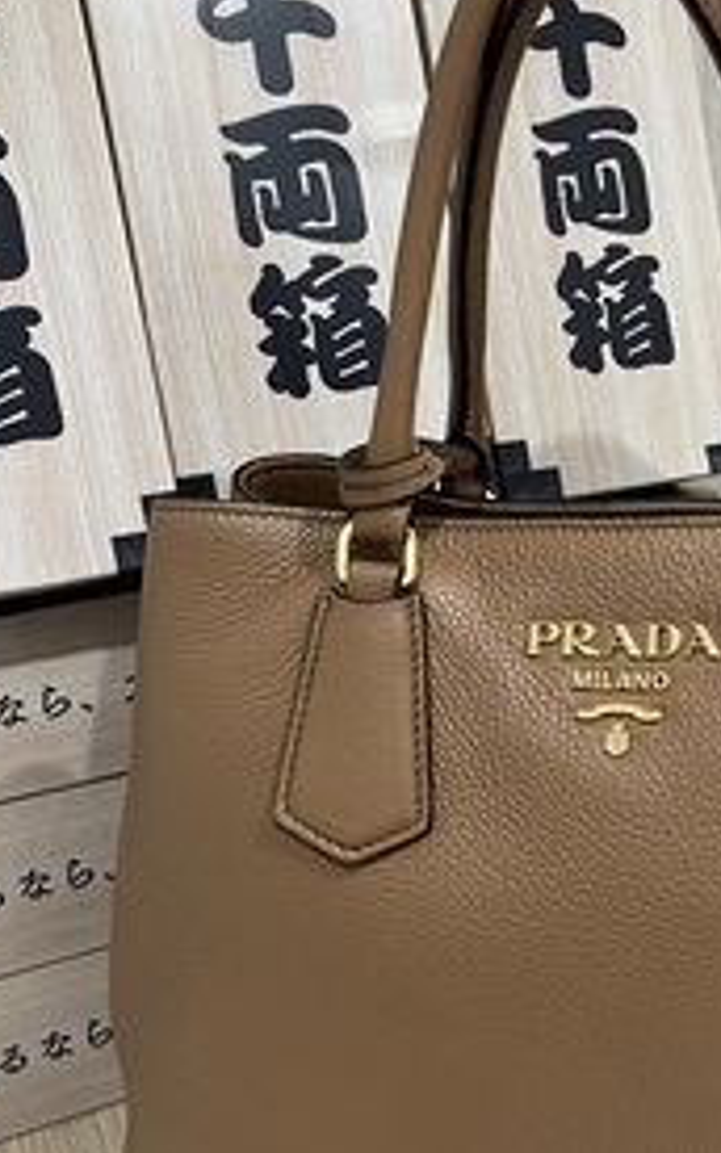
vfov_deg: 43.5
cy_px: 597
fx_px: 1445
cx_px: 612
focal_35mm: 46
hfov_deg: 27.3
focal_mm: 3.99
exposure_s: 1/50
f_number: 1.8
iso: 125
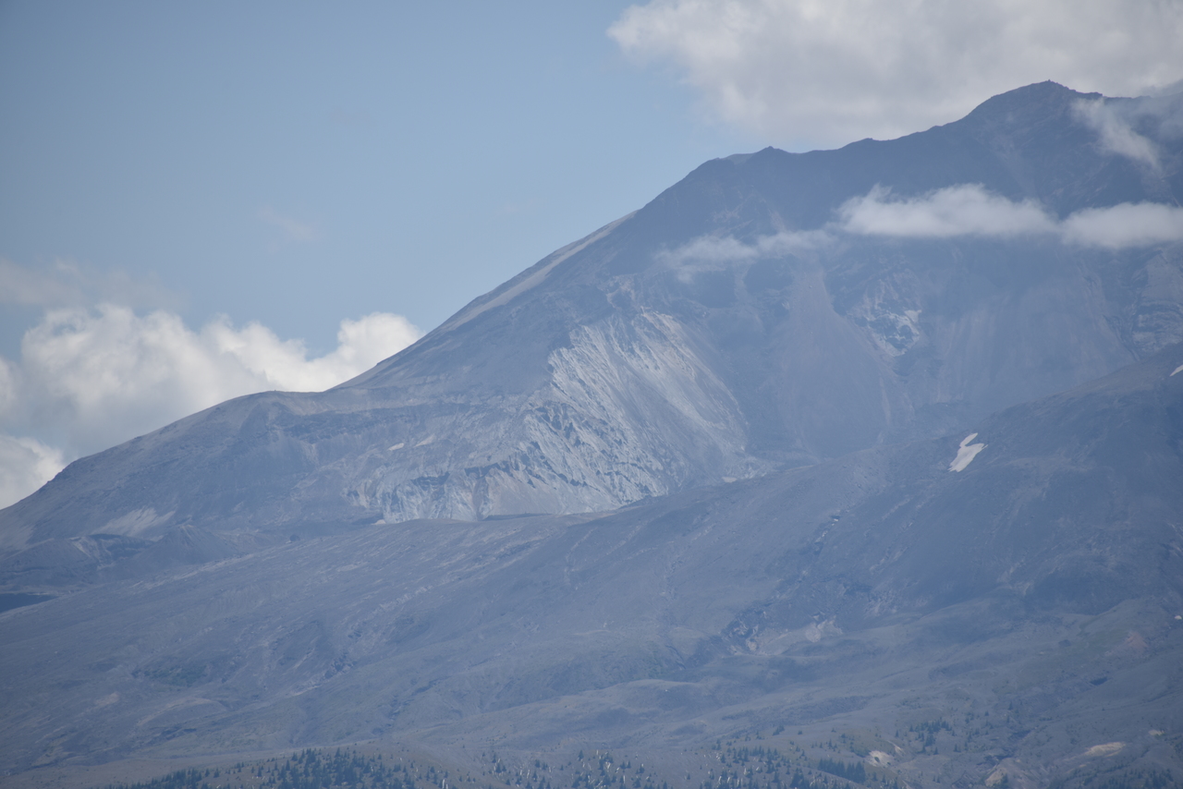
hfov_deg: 6.9
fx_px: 9860
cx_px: 592
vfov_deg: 4.6
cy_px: 394
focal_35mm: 300
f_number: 7.1
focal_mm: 300
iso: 100
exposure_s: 1/640
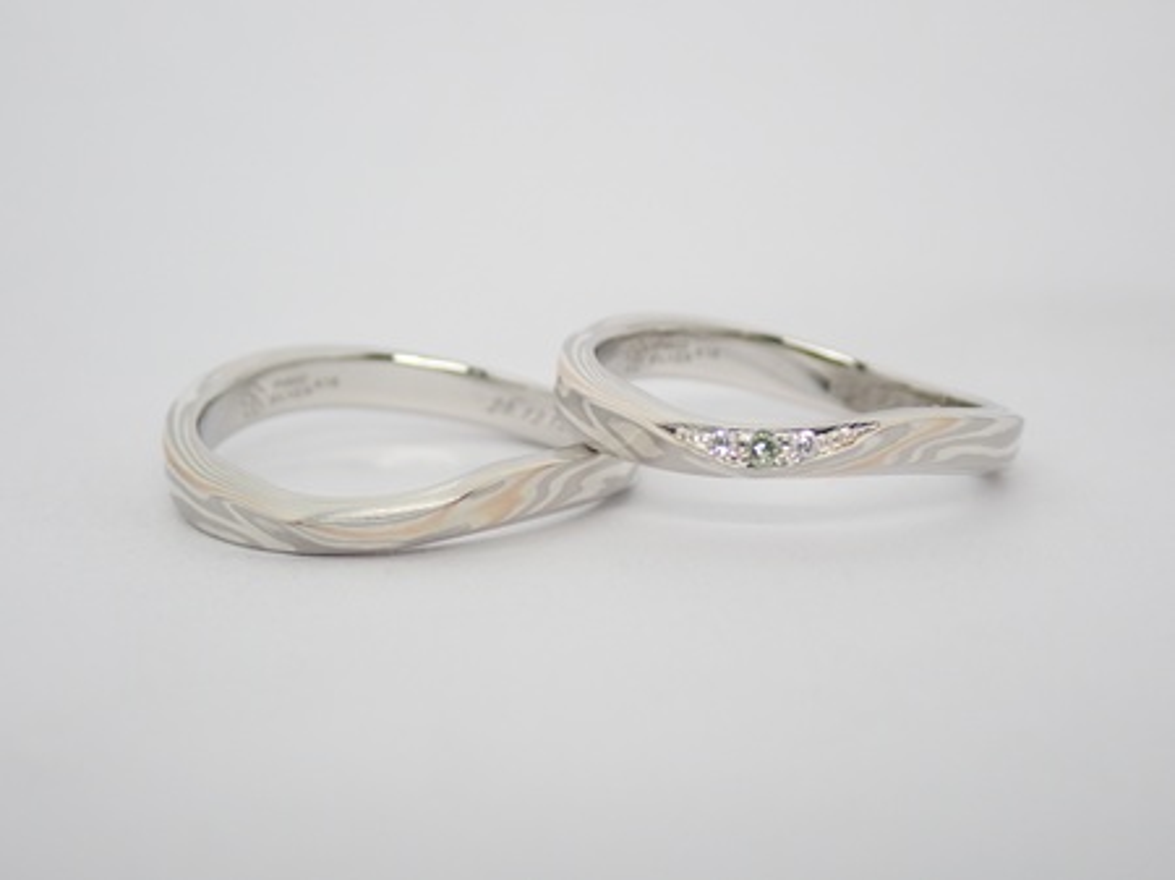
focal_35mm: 77
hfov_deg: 25.3
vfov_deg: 19.1
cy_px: 440
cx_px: 588
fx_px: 2612
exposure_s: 1/125
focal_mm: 13.65
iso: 200
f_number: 4.1
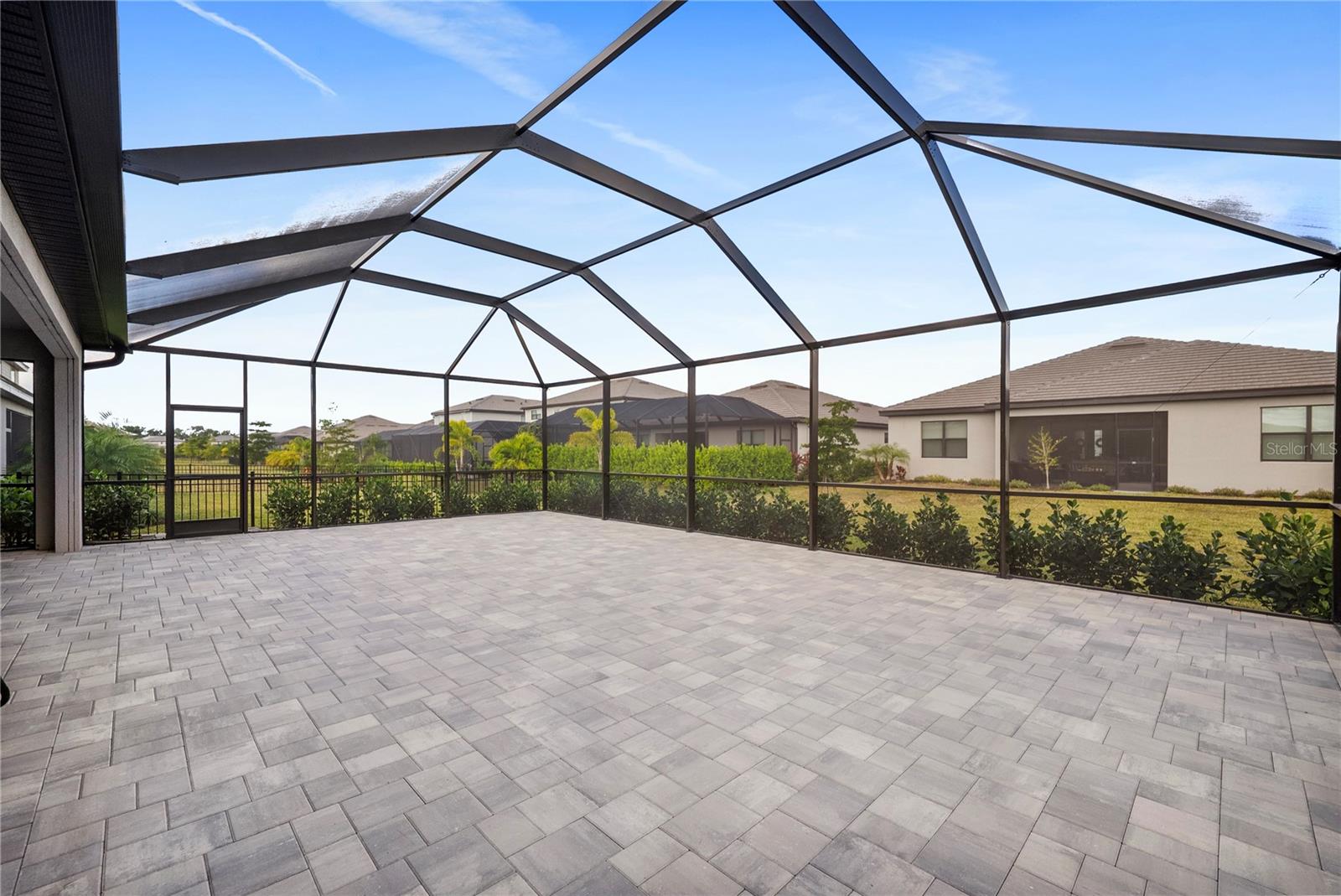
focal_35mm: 15
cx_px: 670
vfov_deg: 77.4
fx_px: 559
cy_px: 448
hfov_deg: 100.4
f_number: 9
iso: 640
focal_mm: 15
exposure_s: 1/2500
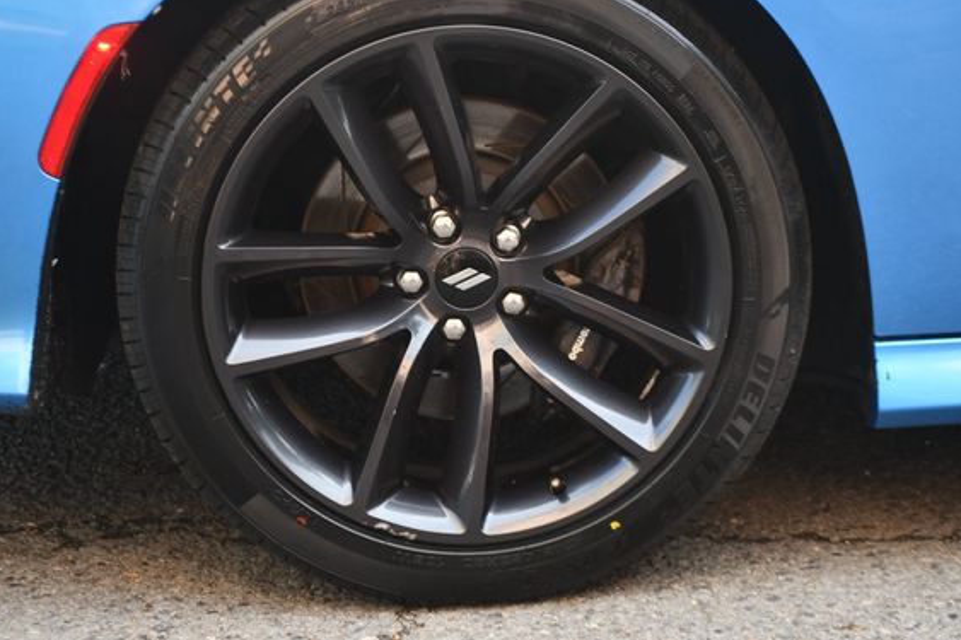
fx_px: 3549
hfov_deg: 15.4
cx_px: 475
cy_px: 278
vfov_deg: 10.3
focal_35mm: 133
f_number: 5
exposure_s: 1/250
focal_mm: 78
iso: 400
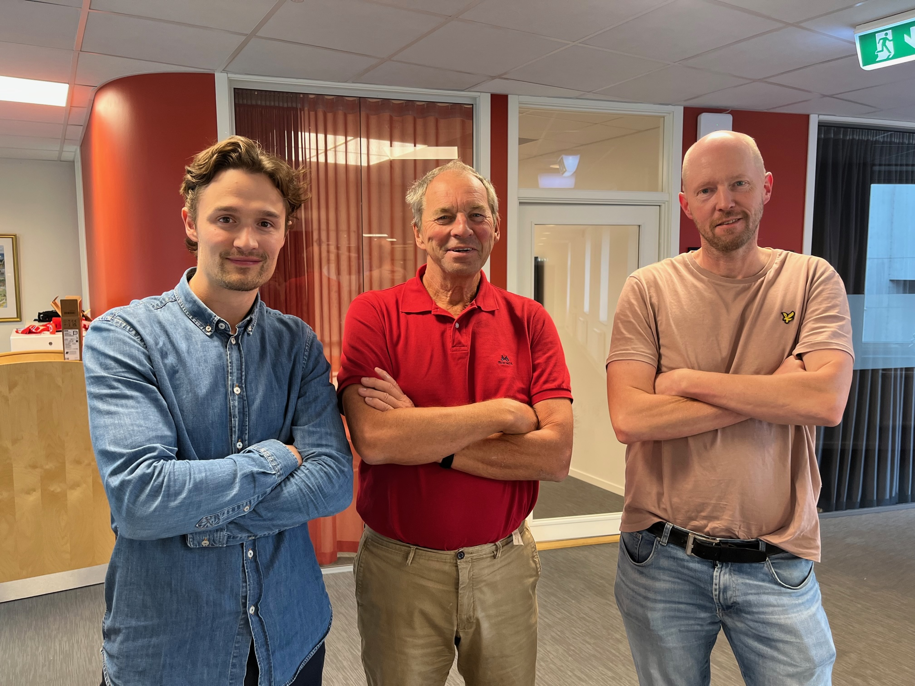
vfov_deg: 53.1
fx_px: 687
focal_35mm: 26
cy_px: 343
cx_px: 458
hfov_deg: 67.3
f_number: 1.6
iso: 100
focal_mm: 5.1
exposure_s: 1/50
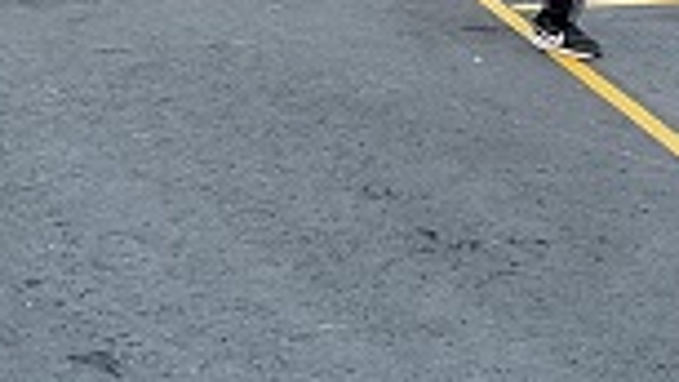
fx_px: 2484
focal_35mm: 138
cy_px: 187
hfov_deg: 15.4
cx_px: 635
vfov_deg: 8.8
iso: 25
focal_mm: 3
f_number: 1.8
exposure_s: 1/120
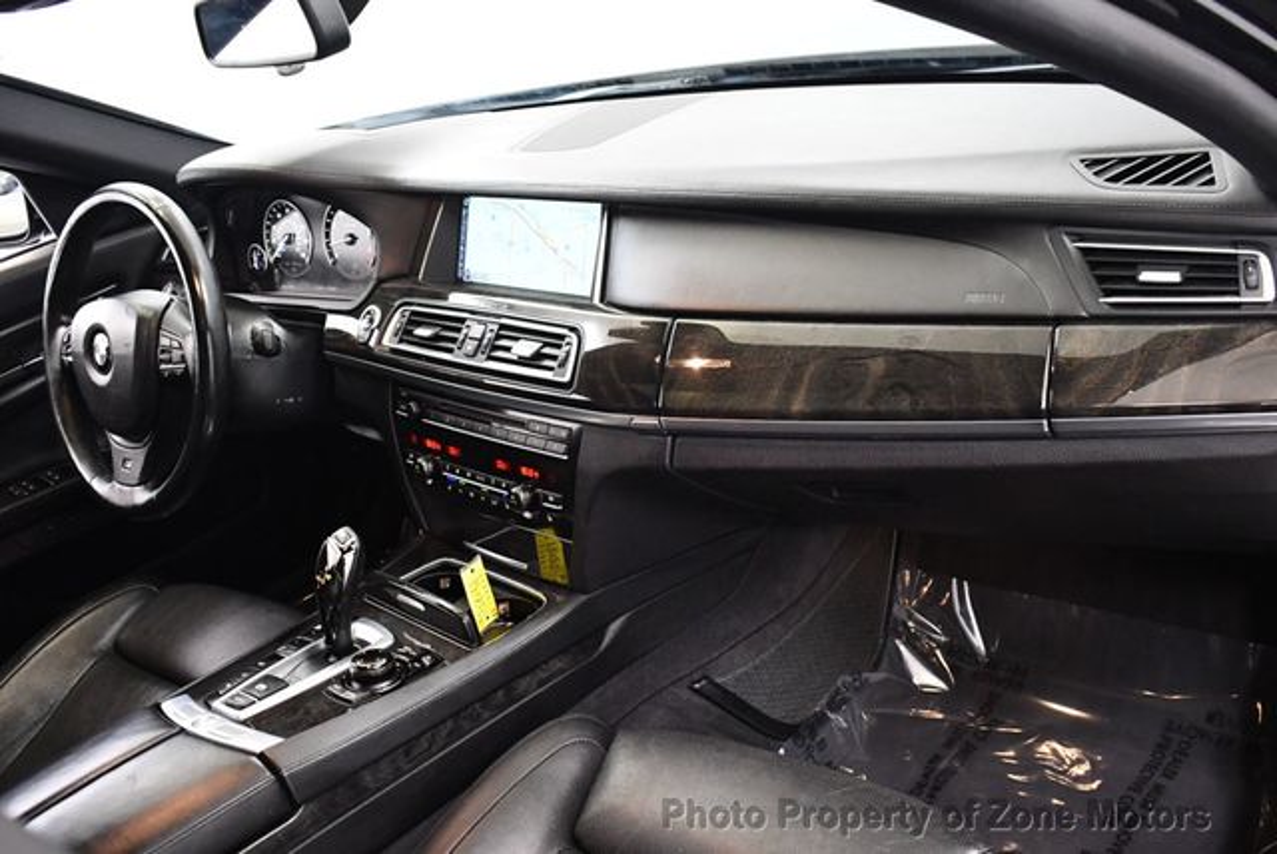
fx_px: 1278
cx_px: 638
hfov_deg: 53.1
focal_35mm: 36
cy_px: 427
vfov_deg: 36.9
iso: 3200
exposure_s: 1/80
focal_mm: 18
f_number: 3.5
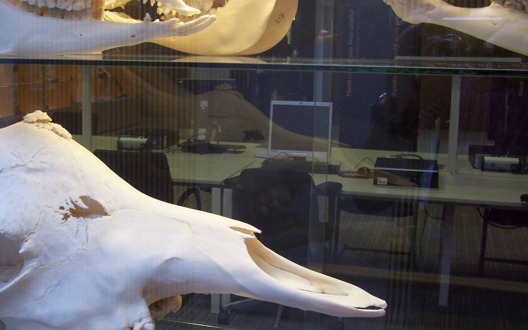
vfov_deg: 24.9
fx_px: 748
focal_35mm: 52
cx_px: 170
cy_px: 161
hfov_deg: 38.4
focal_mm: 5.6
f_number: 2.7
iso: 80
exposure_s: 1/38.9
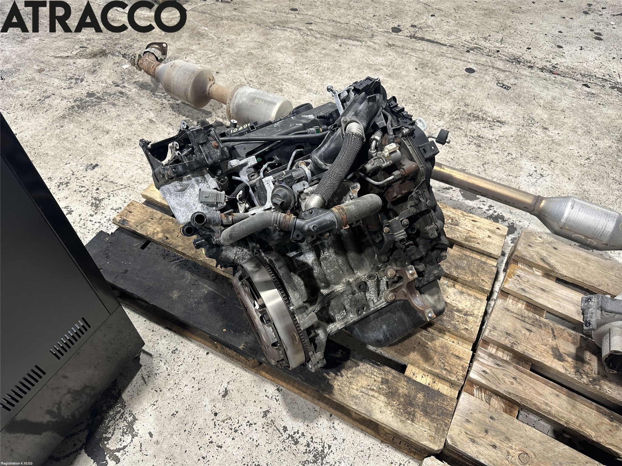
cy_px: 233
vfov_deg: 56.8
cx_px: 311
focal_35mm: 24
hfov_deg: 71.6
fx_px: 431
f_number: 1.78
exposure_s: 1/100
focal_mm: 6.86
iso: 160
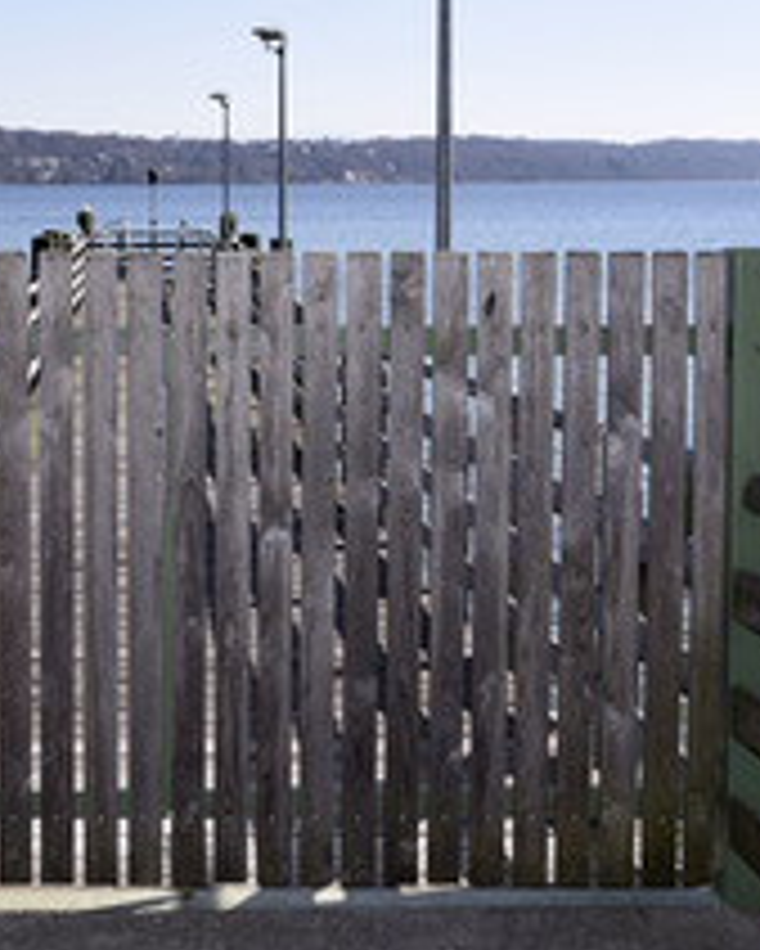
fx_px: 1911
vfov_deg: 27.8
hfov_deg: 22.3
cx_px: 191
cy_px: 338
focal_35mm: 68
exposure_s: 1/160
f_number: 9
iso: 100
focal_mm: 34
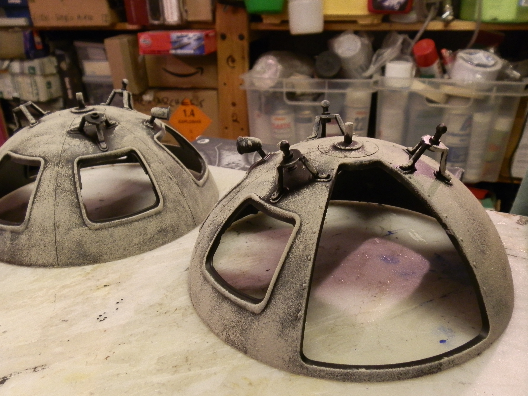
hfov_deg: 60.0
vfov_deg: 46.8
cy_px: 212
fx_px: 458
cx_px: 263
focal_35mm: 30
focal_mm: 5
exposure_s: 1/30
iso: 200
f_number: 3.1
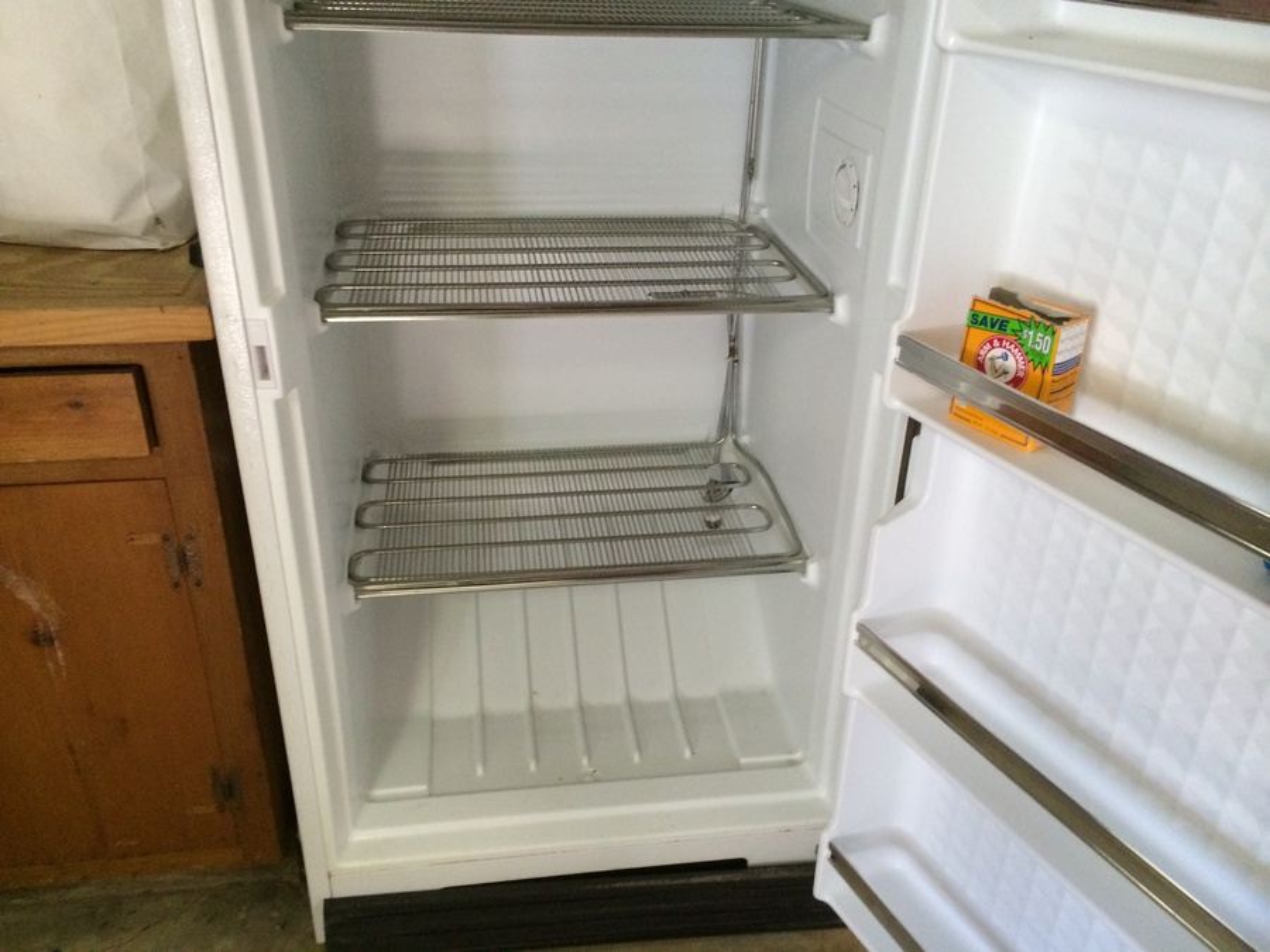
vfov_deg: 46.8
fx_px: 1101
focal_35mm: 30
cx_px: 635
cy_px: 476
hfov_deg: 60.0
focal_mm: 4.12
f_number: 2.2
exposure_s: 1/30
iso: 250
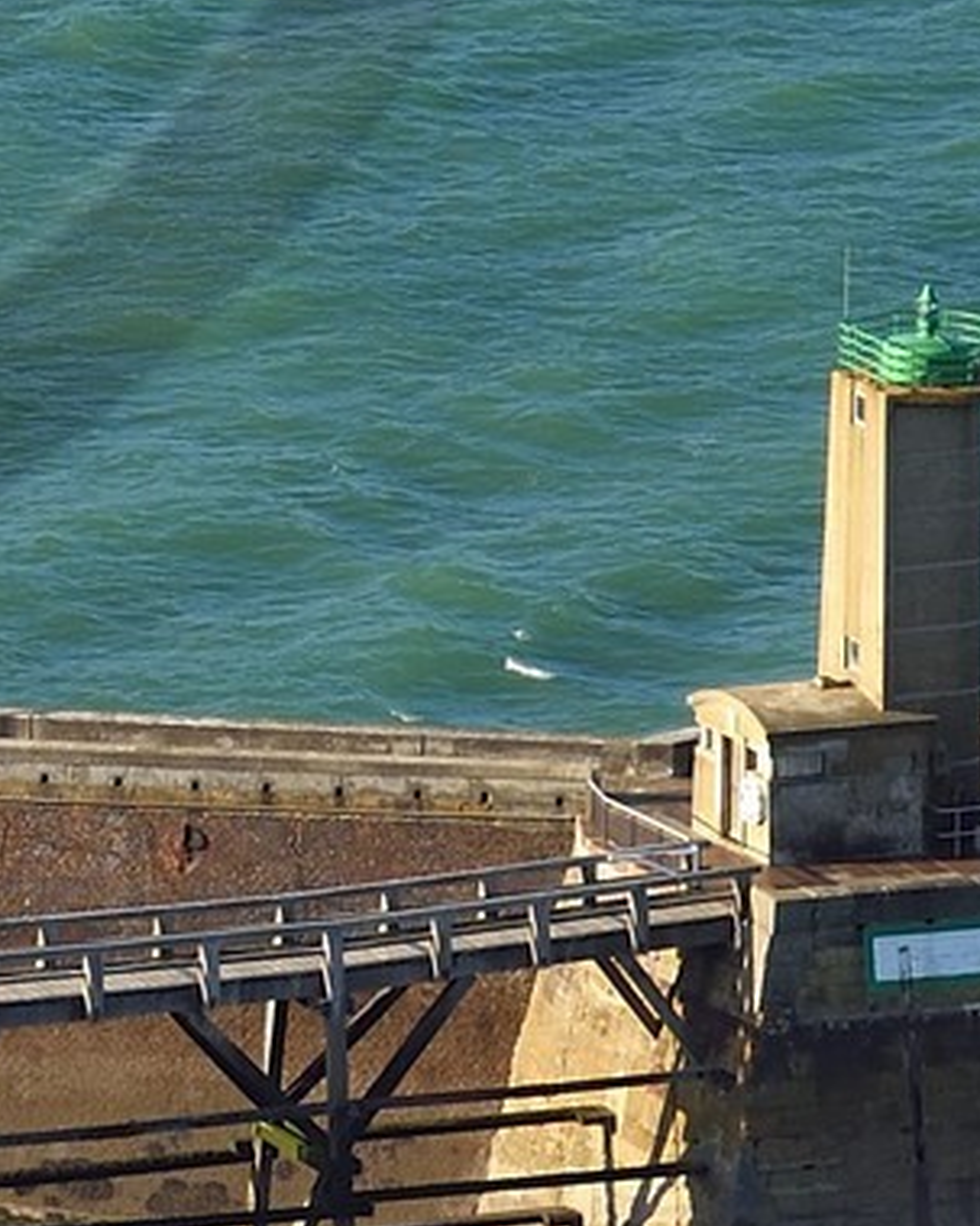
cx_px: -860
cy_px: -765
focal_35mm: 535
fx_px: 19404
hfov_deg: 2.9
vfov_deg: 3.6
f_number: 10
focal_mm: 90
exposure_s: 1/250
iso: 200
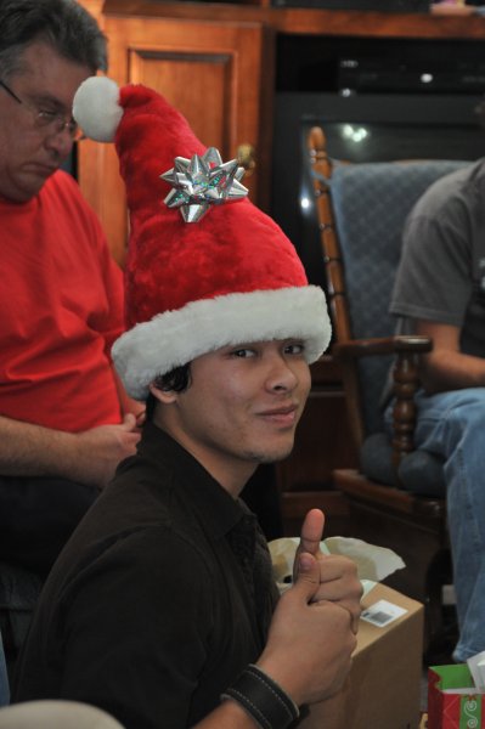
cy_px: 364
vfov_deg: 24.2
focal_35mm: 84
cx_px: 242
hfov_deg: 16.2
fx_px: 1700
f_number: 4.8
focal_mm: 56
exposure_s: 1/60
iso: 640
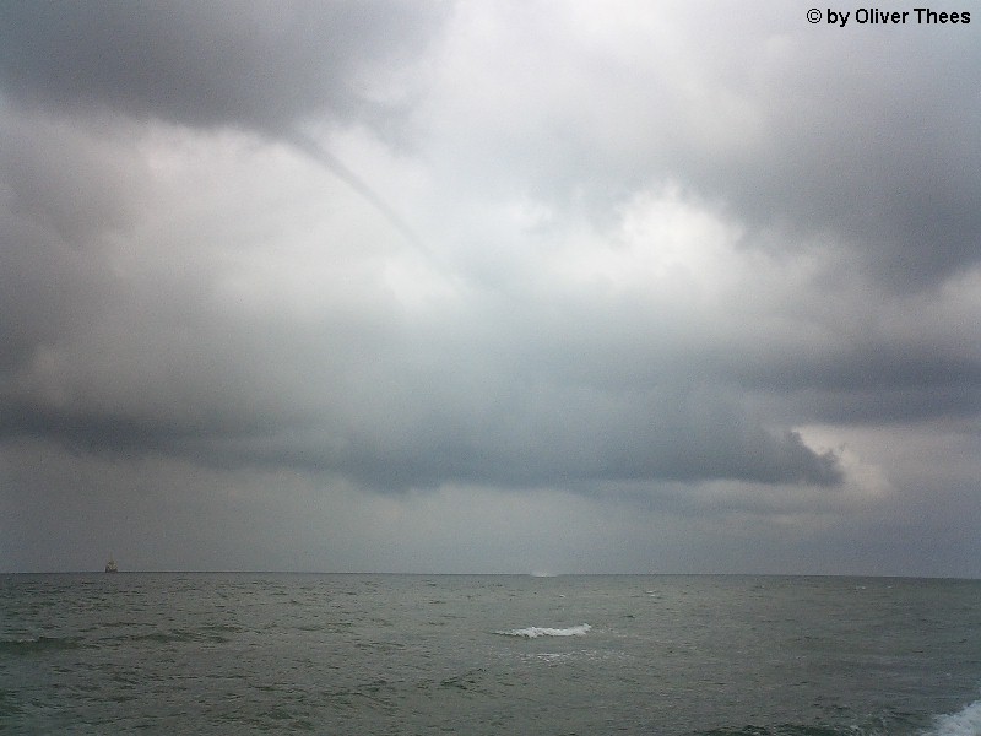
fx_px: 1049
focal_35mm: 37
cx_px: 490
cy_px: 368
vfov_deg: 38.7
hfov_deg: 50.1
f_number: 3.5
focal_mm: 5.6
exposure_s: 1/1250
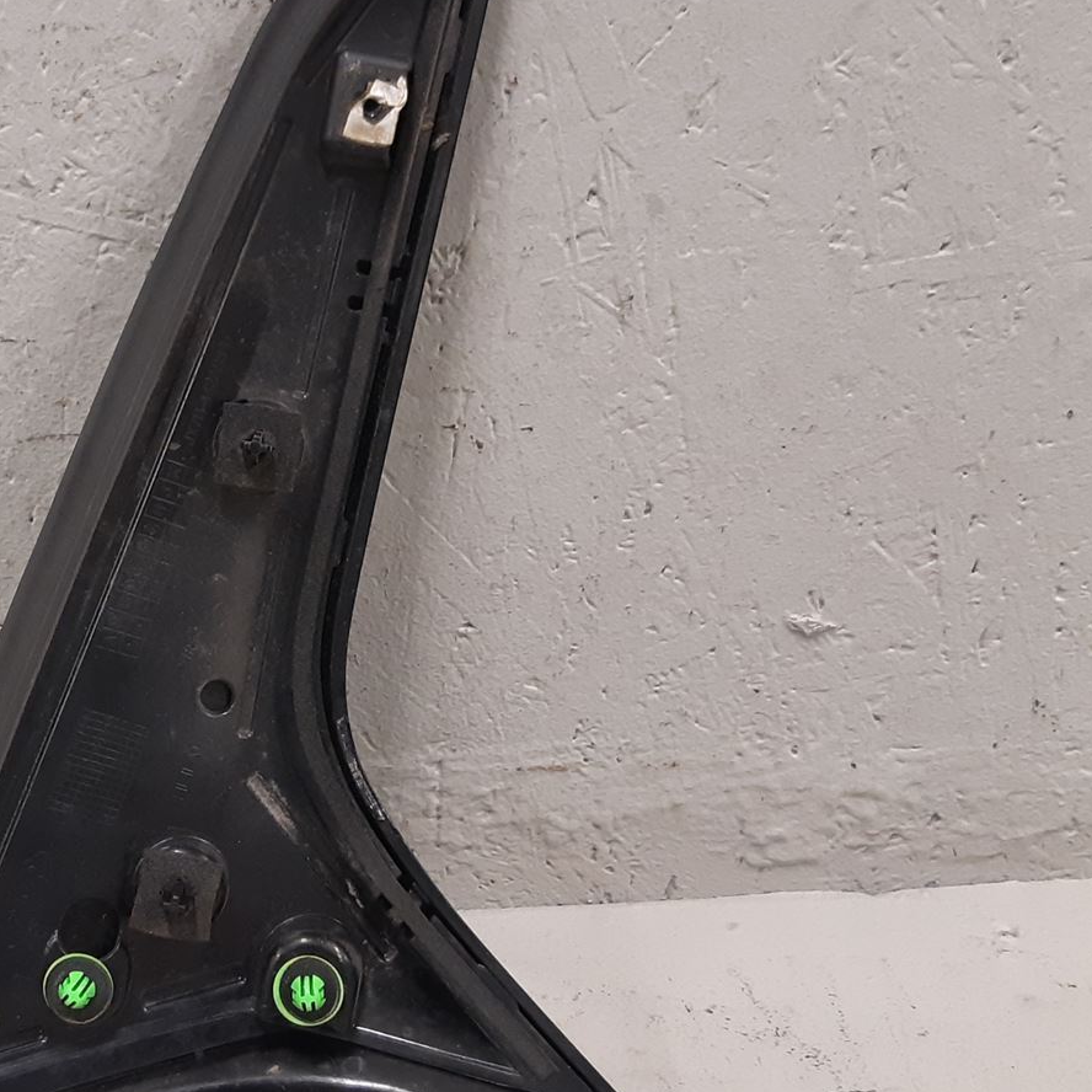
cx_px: 232
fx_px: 1892
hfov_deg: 31.4
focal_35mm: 53
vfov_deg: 32.2
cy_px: 555
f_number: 1.7
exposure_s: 1/50
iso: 200
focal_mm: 3.93
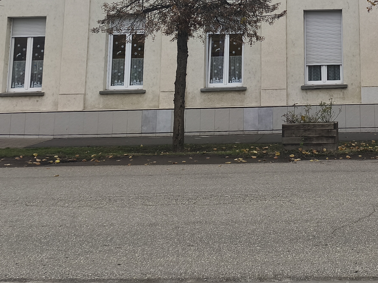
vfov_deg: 25.6
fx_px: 579
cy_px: -26
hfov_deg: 33.8
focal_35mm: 53
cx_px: 354
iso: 50
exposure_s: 1/247
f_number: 1.65
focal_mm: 6.14
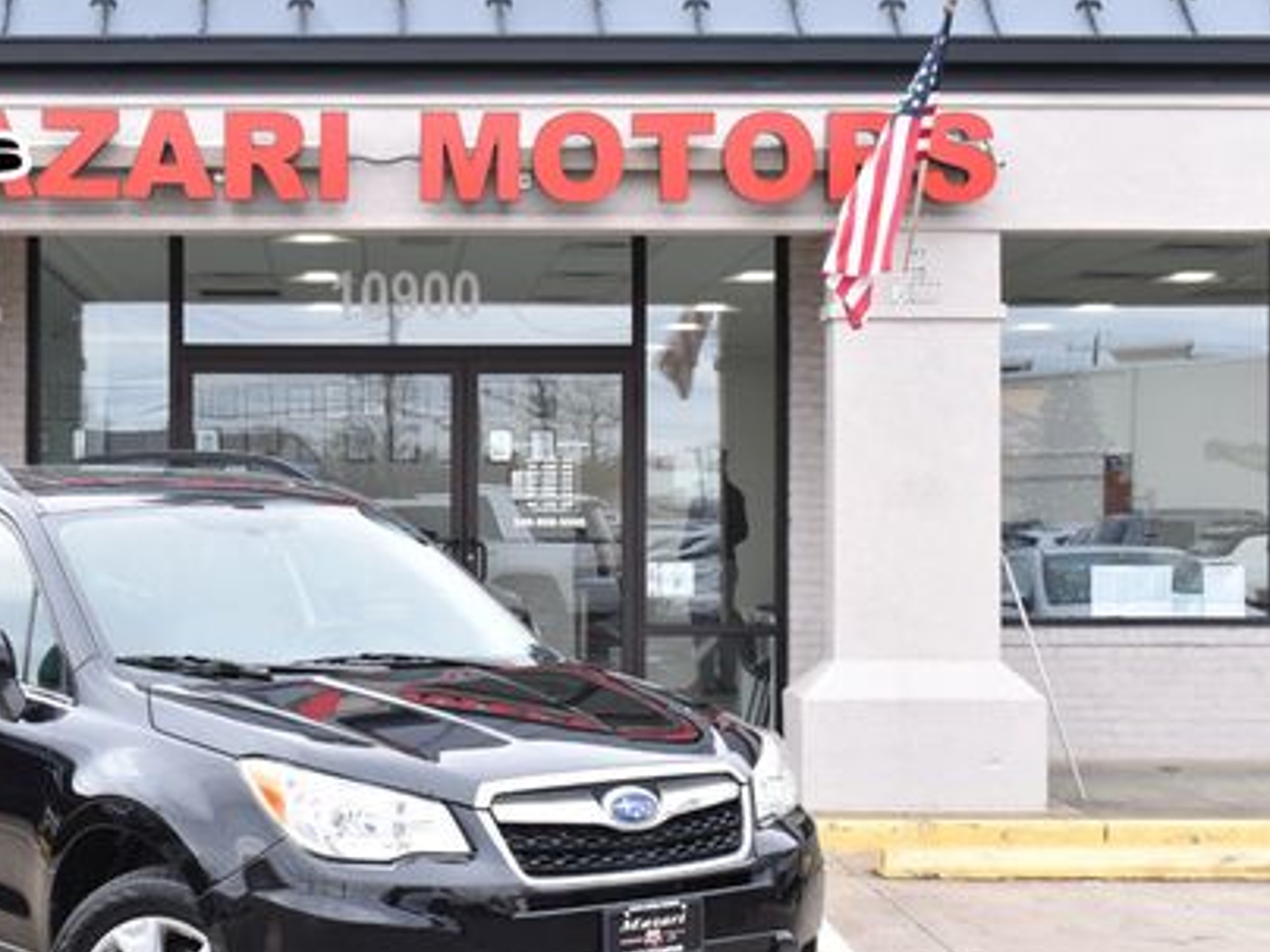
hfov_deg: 27.2
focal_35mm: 71
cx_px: 365
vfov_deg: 20.8
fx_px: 2596
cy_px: 537
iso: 400
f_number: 8
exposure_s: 1/125
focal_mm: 31
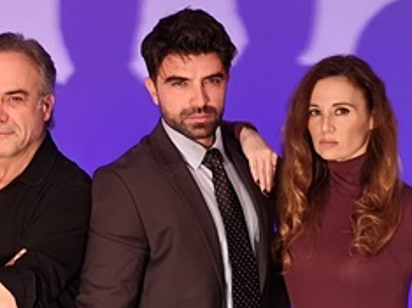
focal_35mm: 102
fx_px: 1213
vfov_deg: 14.5
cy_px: 113
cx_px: 103
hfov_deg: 19.1
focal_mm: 3.95
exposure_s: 1/50
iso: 160
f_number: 1.8
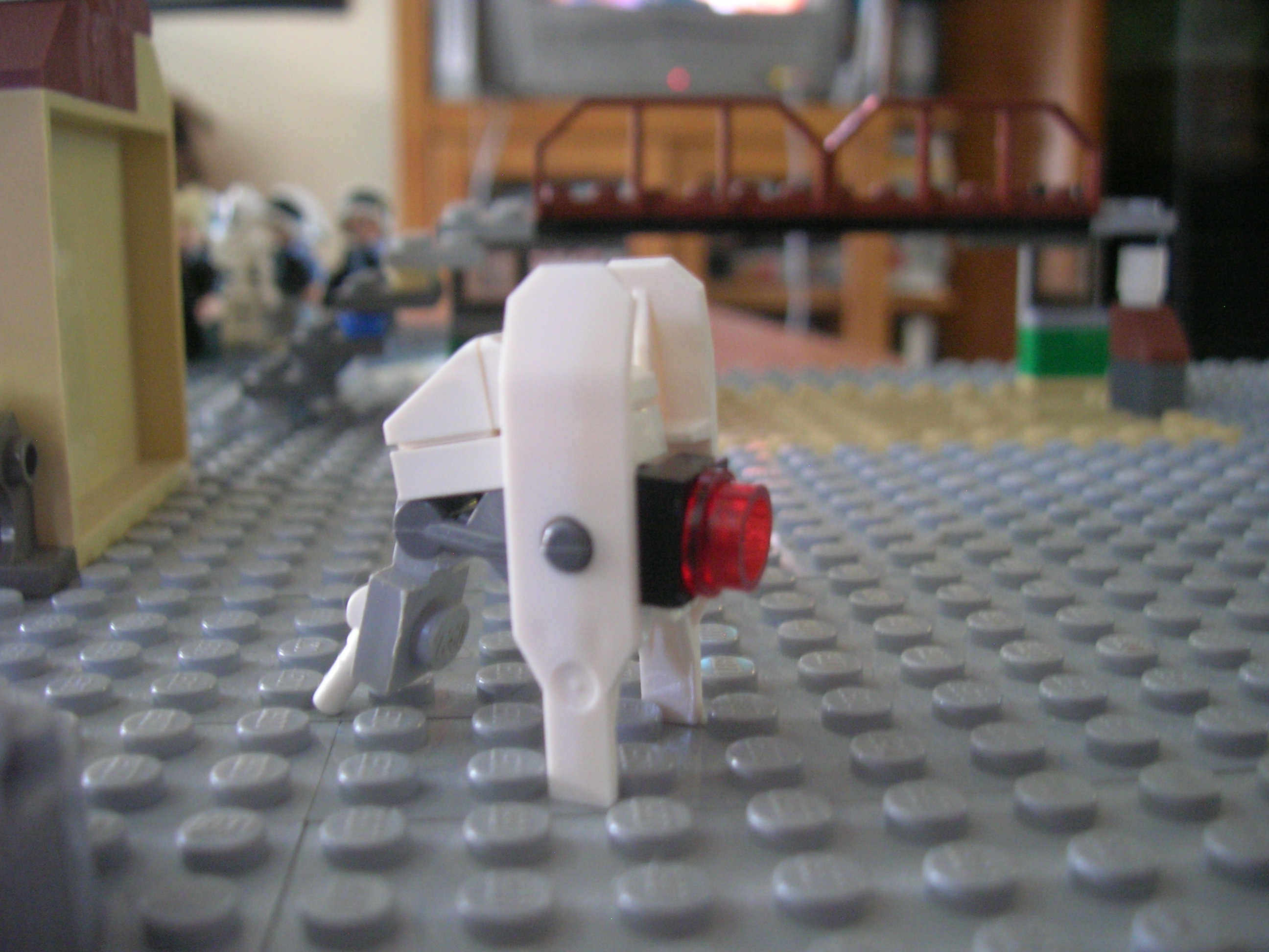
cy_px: 476
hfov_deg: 54.0
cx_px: 634
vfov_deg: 41.8
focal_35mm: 34
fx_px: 1246
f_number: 2.9
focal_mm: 5.7
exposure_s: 1/3.5
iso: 166
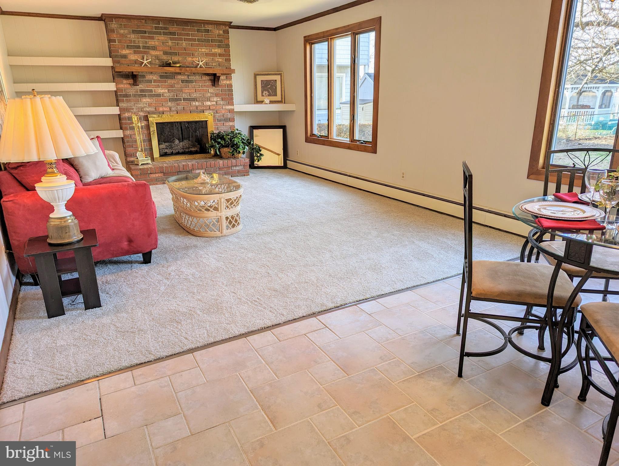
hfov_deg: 71.5
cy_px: 233
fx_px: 430
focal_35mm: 24
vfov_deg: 56.9
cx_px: 310
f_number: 1.85
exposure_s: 1/120
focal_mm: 6.81
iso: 51
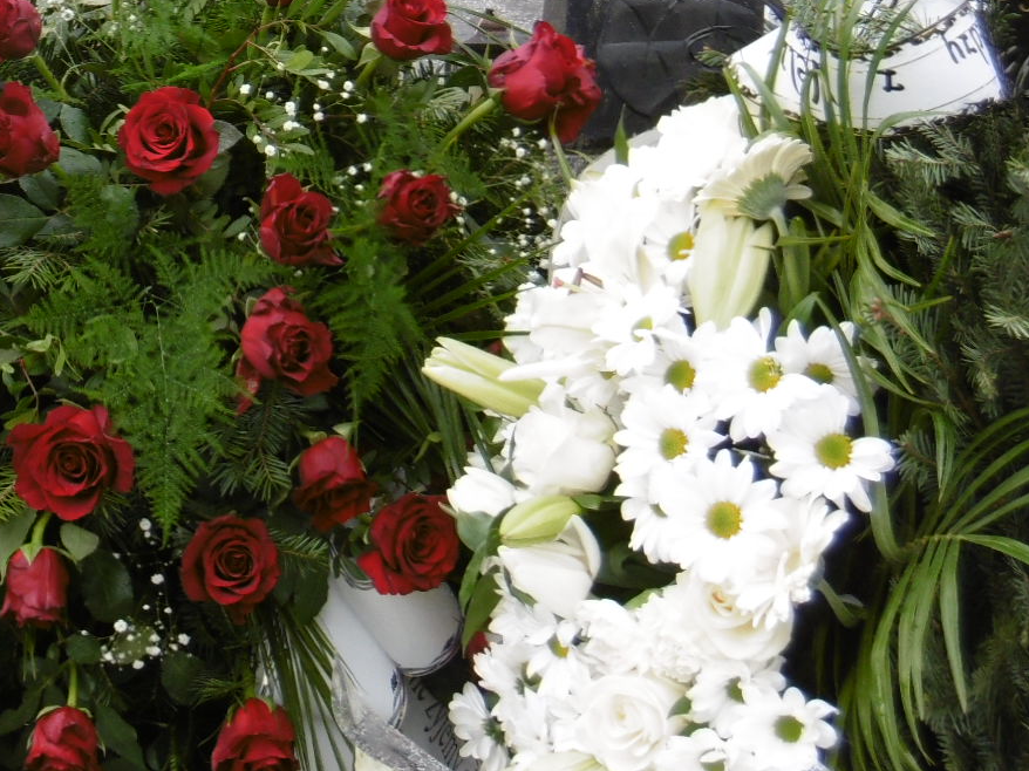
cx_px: -150
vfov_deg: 12.3
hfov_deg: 16.0
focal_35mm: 119
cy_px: 4
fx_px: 3536
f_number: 4
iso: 100
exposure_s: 1/250
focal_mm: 9.2
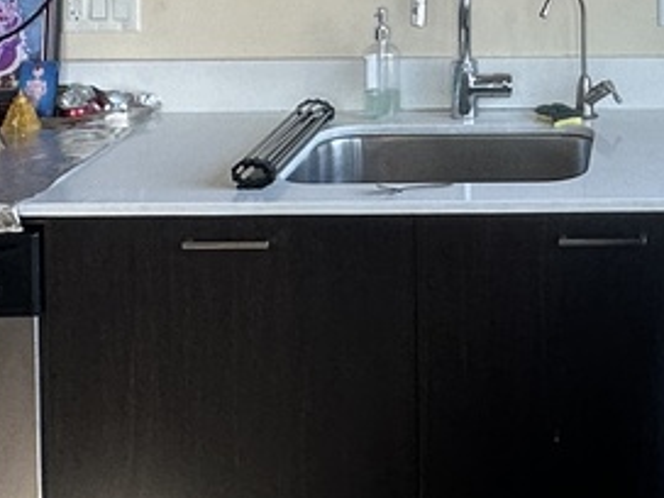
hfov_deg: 25.1
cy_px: -178
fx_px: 1419
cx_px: 666
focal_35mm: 74
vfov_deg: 18.3
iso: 125
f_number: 2.2
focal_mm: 2.22
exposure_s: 1/120
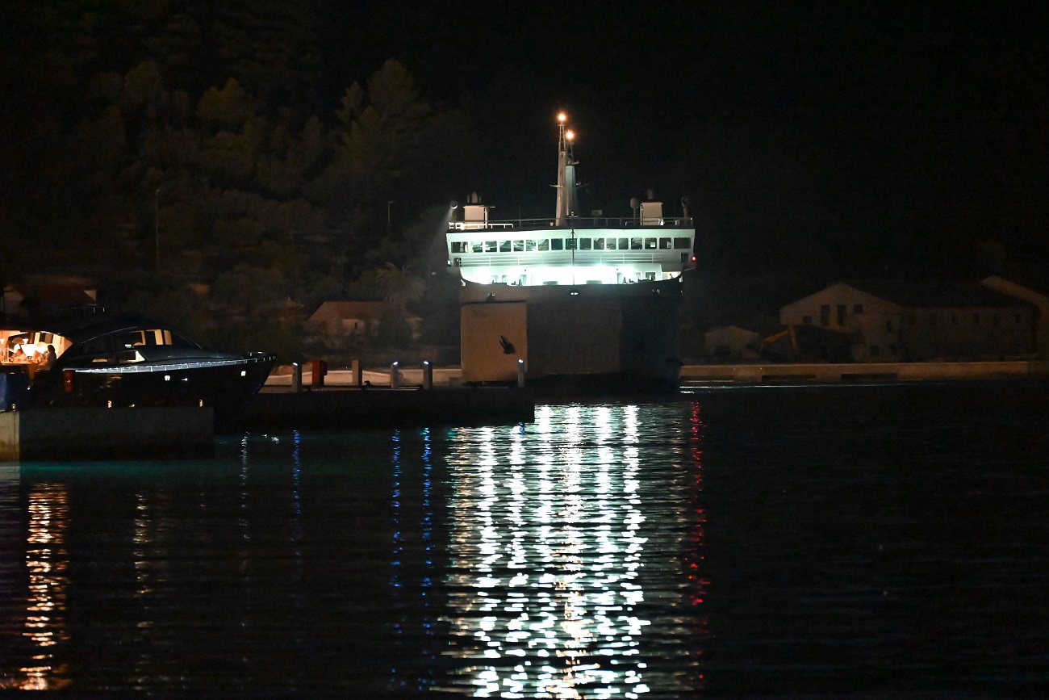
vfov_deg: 6.2
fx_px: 6411
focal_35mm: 220
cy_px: 350
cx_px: 524
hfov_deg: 9.4
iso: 25600
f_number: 5.3
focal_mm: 220
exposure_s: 1/25
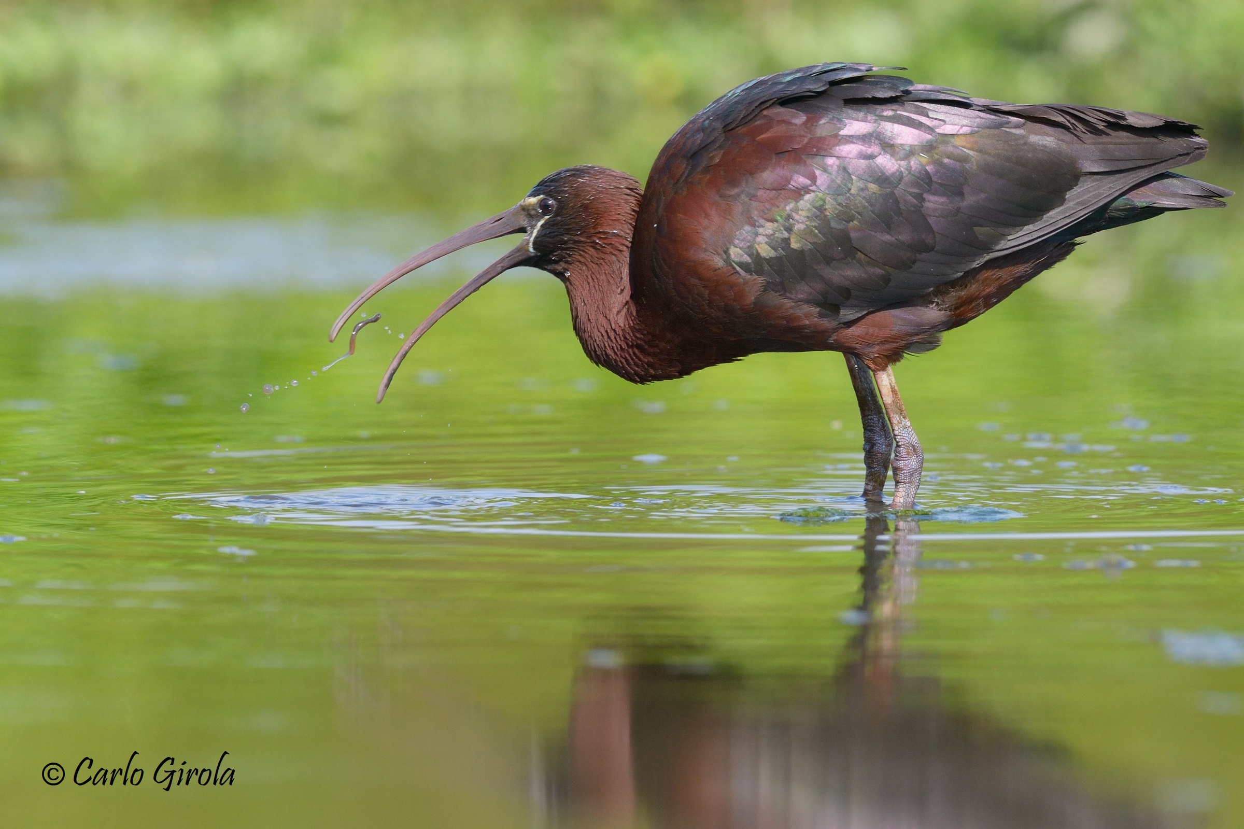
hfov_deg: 3.4
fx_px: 20728
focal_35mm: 600
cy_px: 414
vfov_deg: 2.3
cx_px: 622
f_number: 8
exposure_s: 1/1000
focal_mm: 600
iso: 1600
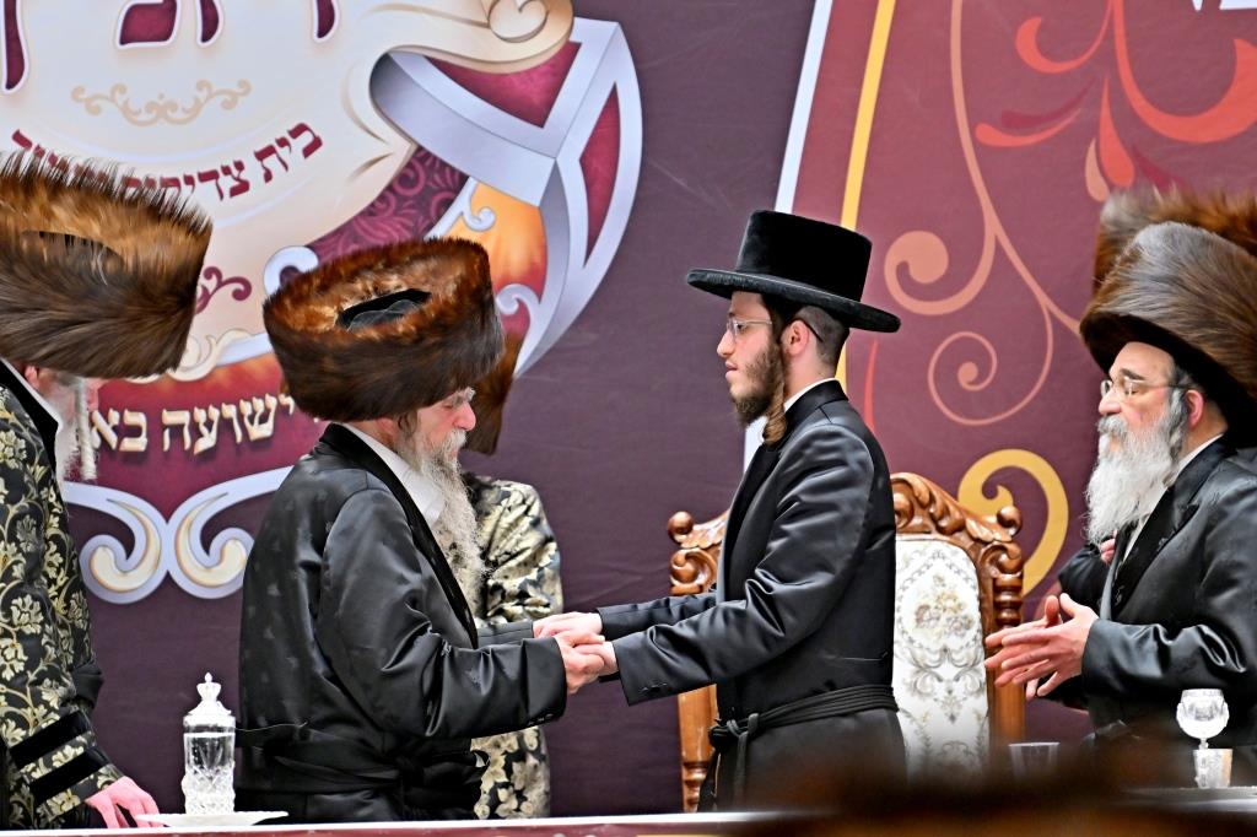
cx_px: 628
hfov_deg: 7.4
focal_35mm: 277
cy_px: 418
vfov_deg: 5.0
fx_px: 9668
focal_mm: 185
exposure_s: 1/800
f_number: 2.8
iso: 800
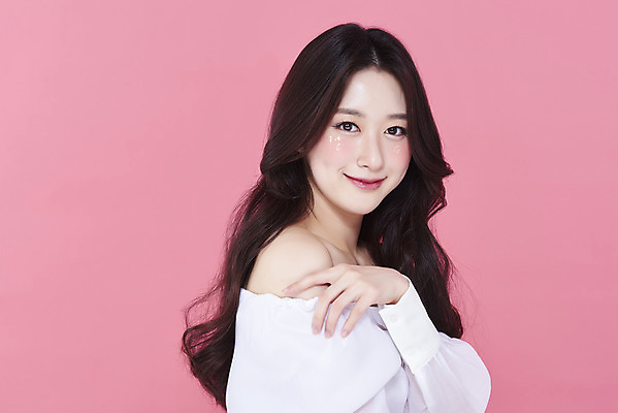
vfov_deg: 13.1
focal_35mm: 105
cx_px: 309
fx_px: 1803
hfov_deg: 19.4
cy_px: 206
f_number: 11
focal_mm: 105
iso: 64
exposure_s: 1/125
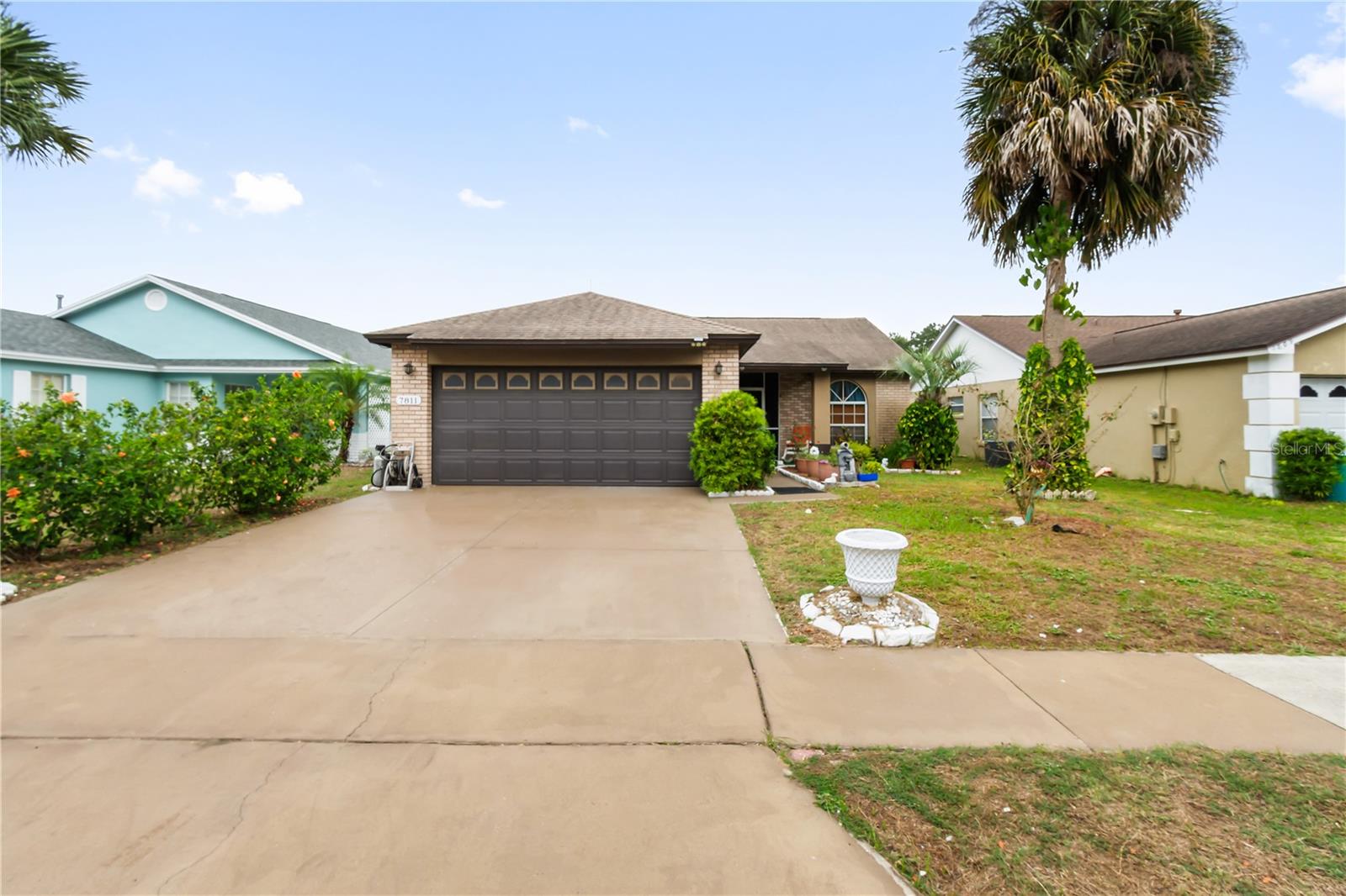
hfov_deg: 100.4
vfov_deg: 77.3
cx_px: 673
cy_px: 448
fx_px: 561
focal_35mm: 15
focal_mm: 10
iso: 100
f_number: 10
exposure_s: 1/25
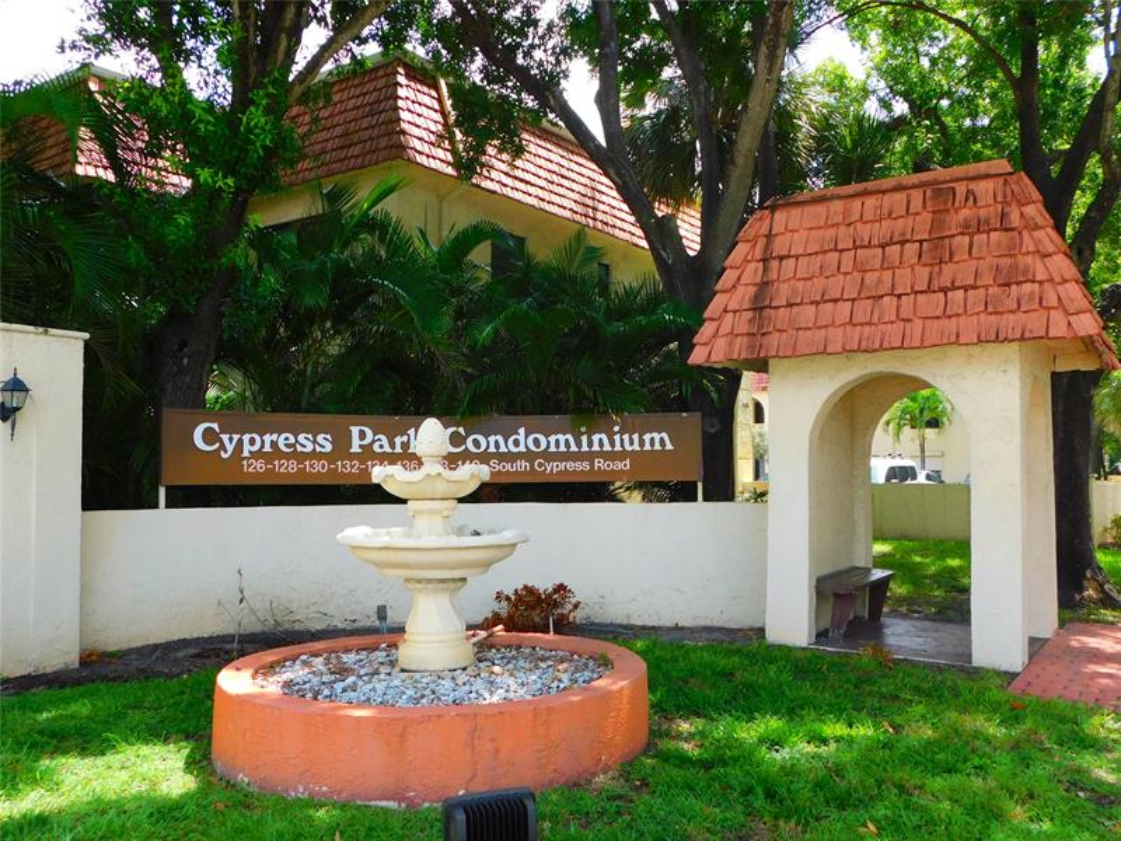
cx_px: 560
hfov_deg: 60.0
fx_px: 972
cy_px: 420
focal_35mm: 30
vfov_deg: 46.8
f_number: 3.2
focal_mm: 5.3
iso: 125
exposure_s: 1/320
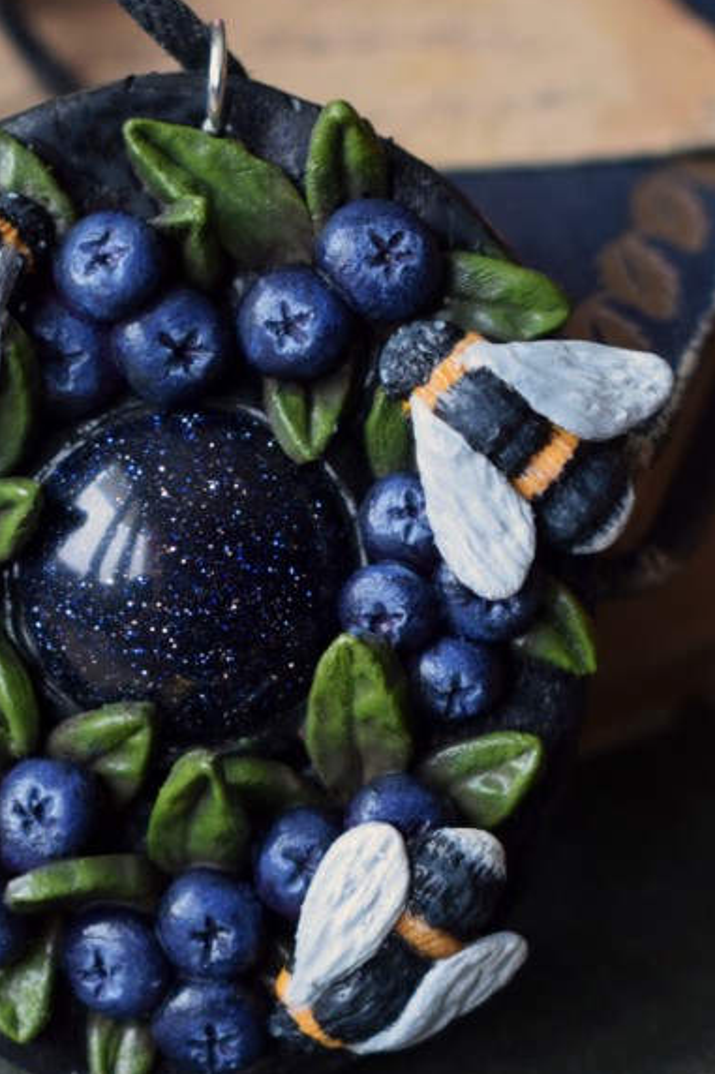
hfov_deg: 10.1
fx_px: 4054
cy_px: 650
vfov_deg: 15.1
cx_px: 161
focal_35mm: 136
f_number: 5
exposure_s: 1/60
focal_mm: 45
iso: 1250
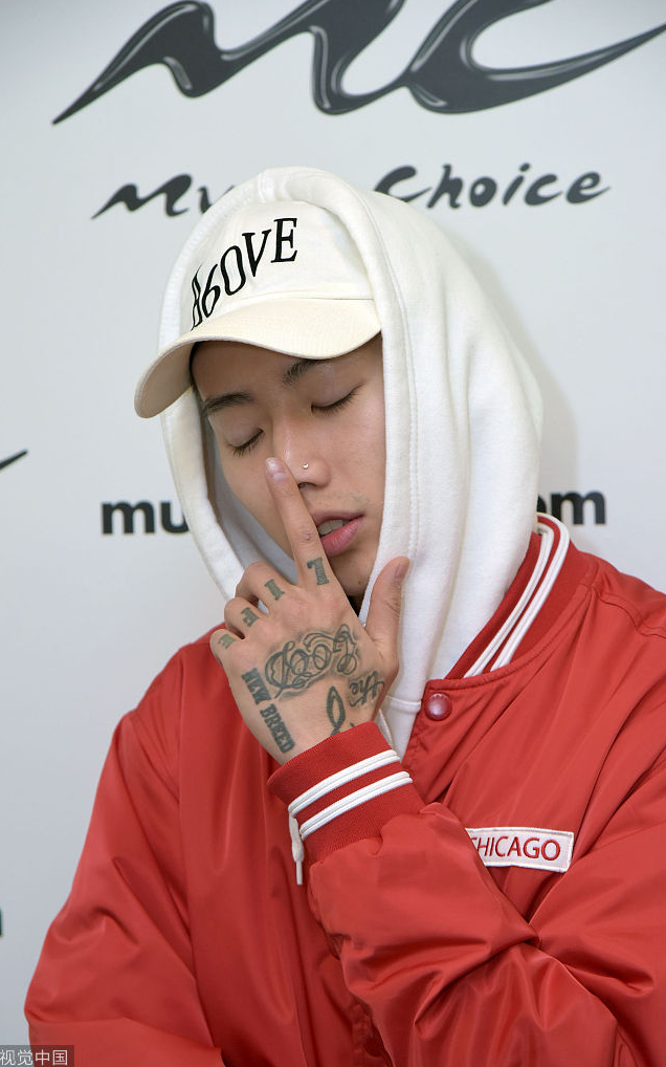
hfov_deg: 10.6
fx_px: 3573
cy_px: 534
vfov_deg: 17.0
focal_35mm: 123
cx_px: 330
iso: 800
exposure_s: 1/100
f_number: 7.1
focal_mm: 120
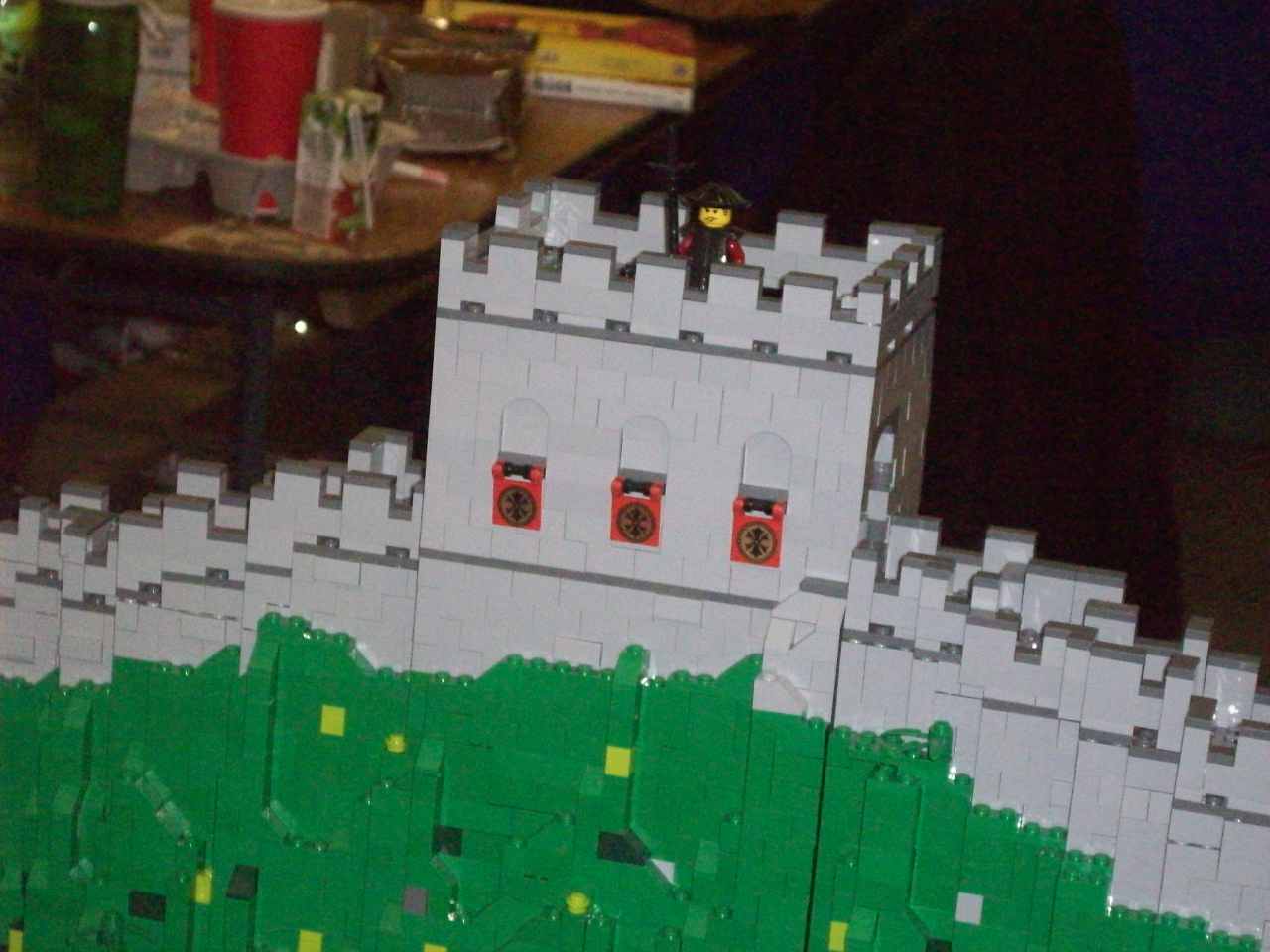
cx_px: 635
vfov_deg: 13.3
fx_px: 4072
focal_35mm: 111
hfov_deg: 17.7
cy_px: 476
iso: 800
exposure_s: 1/128
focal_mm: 18.6
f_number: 5.2
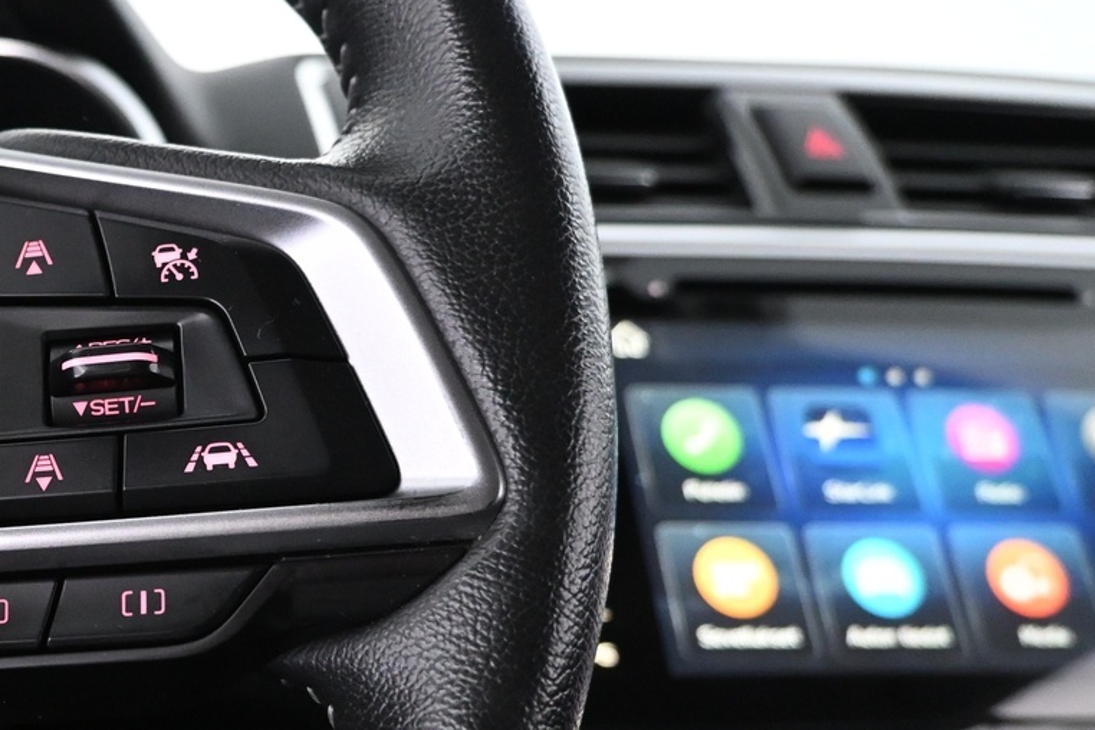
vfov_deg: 26.3
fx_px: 1551
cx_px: 33
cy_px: 516
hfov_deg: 35.6
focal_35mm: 51
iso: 4000
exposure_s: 1/50
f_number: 3.5
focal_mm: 16
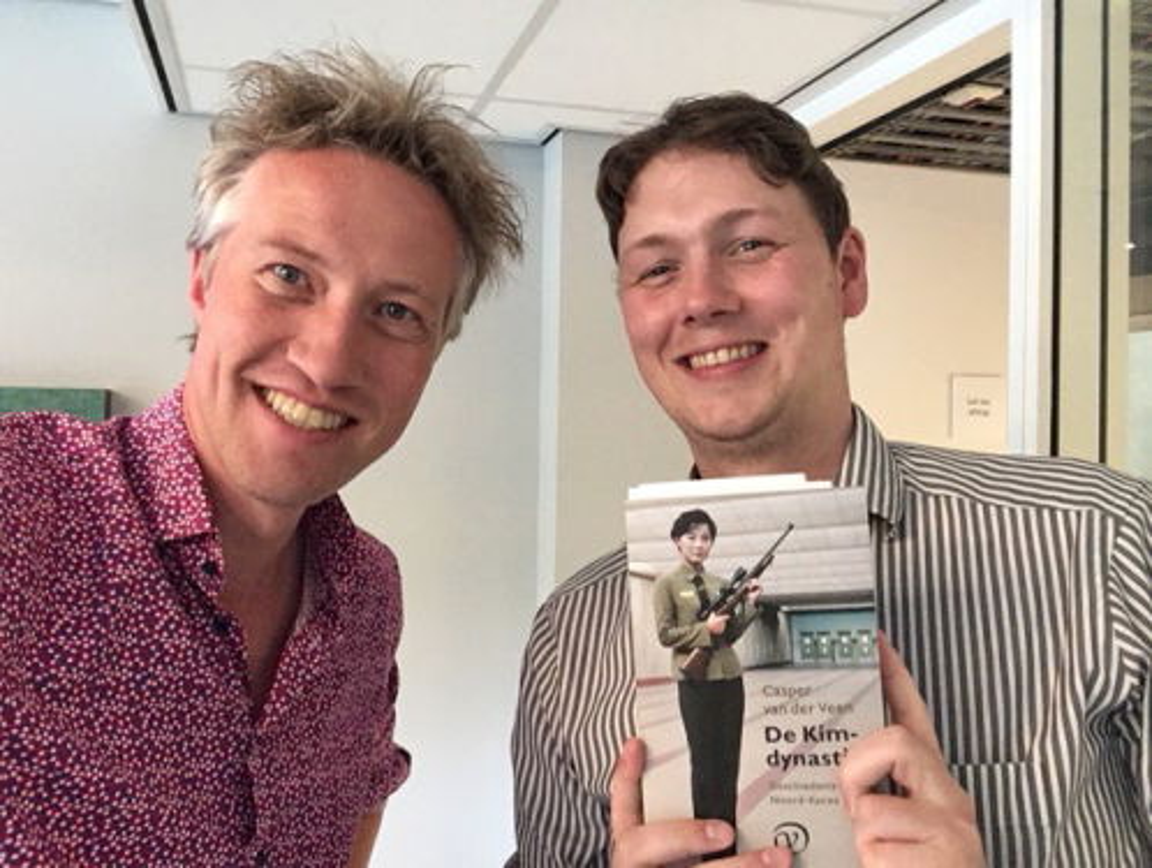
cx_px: 576
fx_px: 1033
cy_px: 434
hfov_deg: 58.3
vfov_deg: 45.5
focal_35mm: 31
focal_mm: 2.15
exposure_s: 1/33
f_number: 2.4
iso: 320
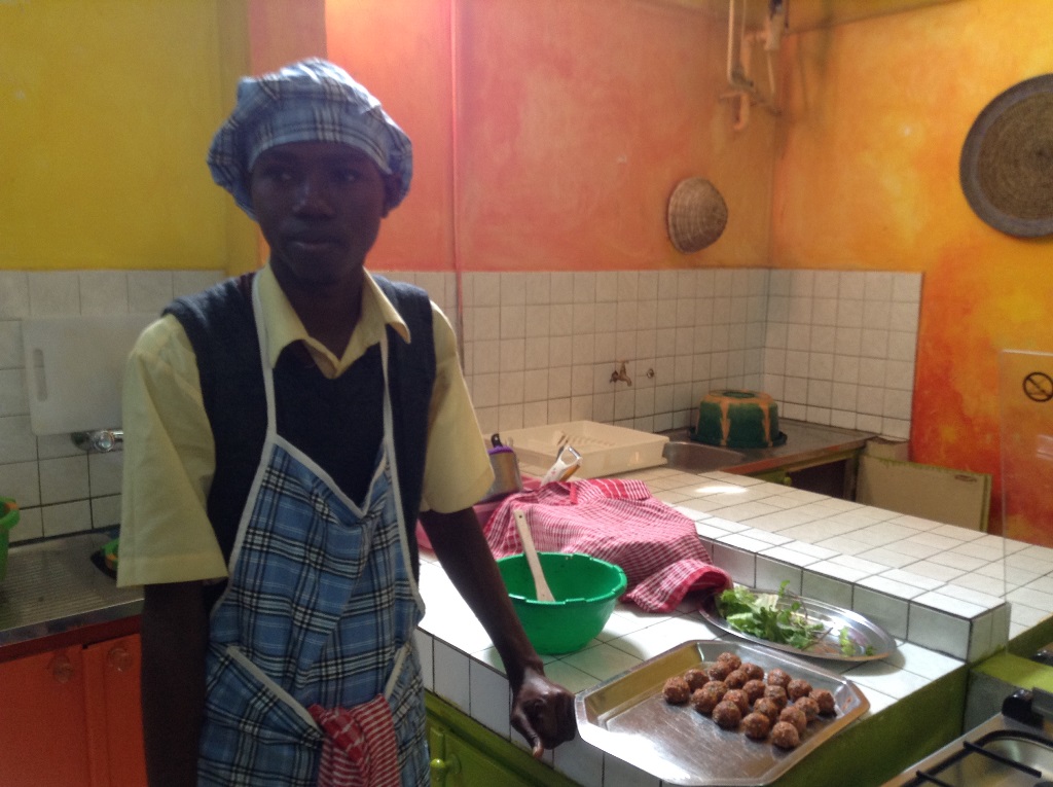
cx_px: 526
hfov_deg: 55.4
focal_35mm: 33
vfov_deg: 42.8
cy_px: 394
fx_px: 1002
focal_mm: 3.3
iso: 64
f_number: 2.4
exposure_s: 1/24
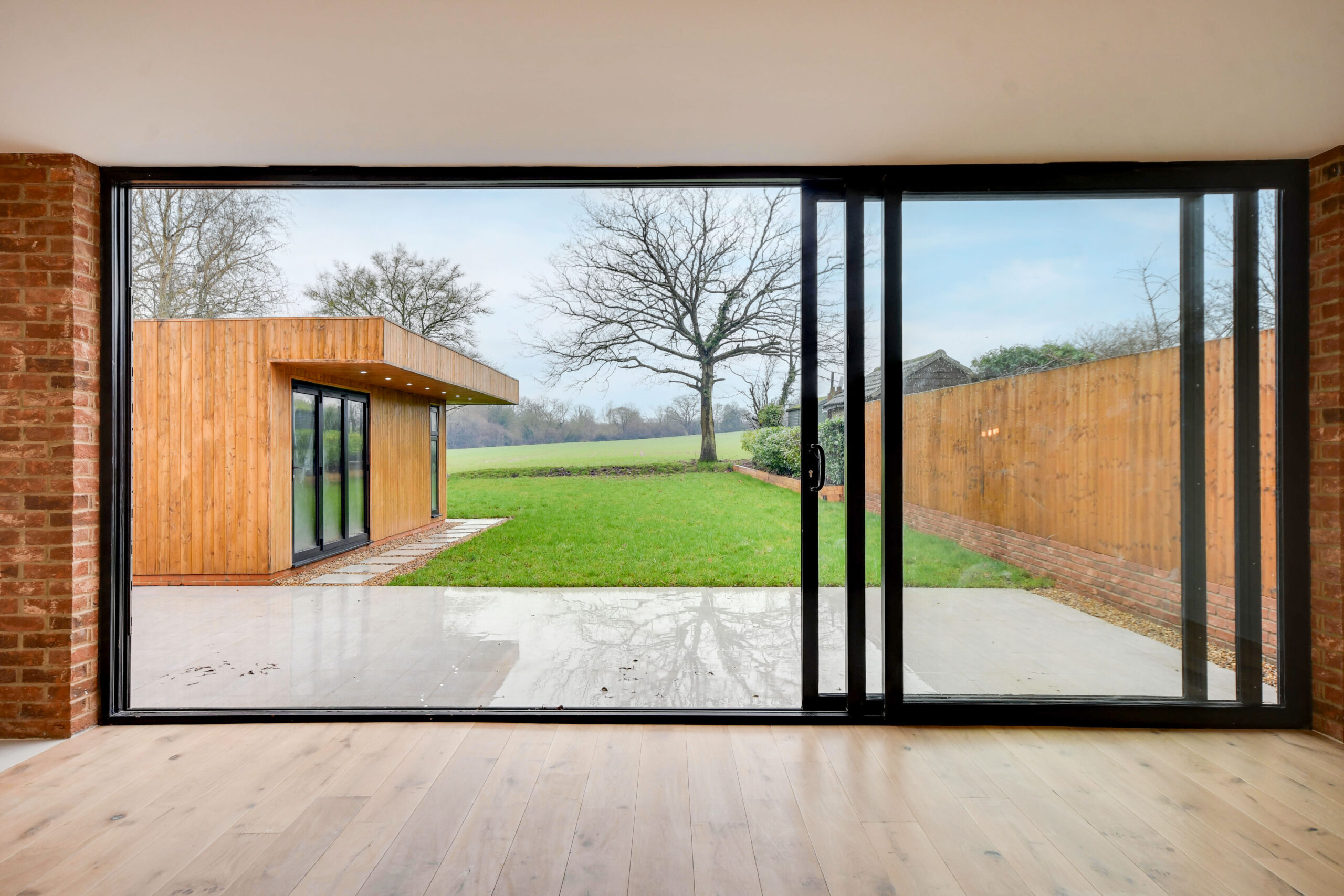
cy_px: 448
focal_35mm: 24
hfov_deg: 73.7
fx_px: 896
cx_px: 672
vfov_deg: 53.1
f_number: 8
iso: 400
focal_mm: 16
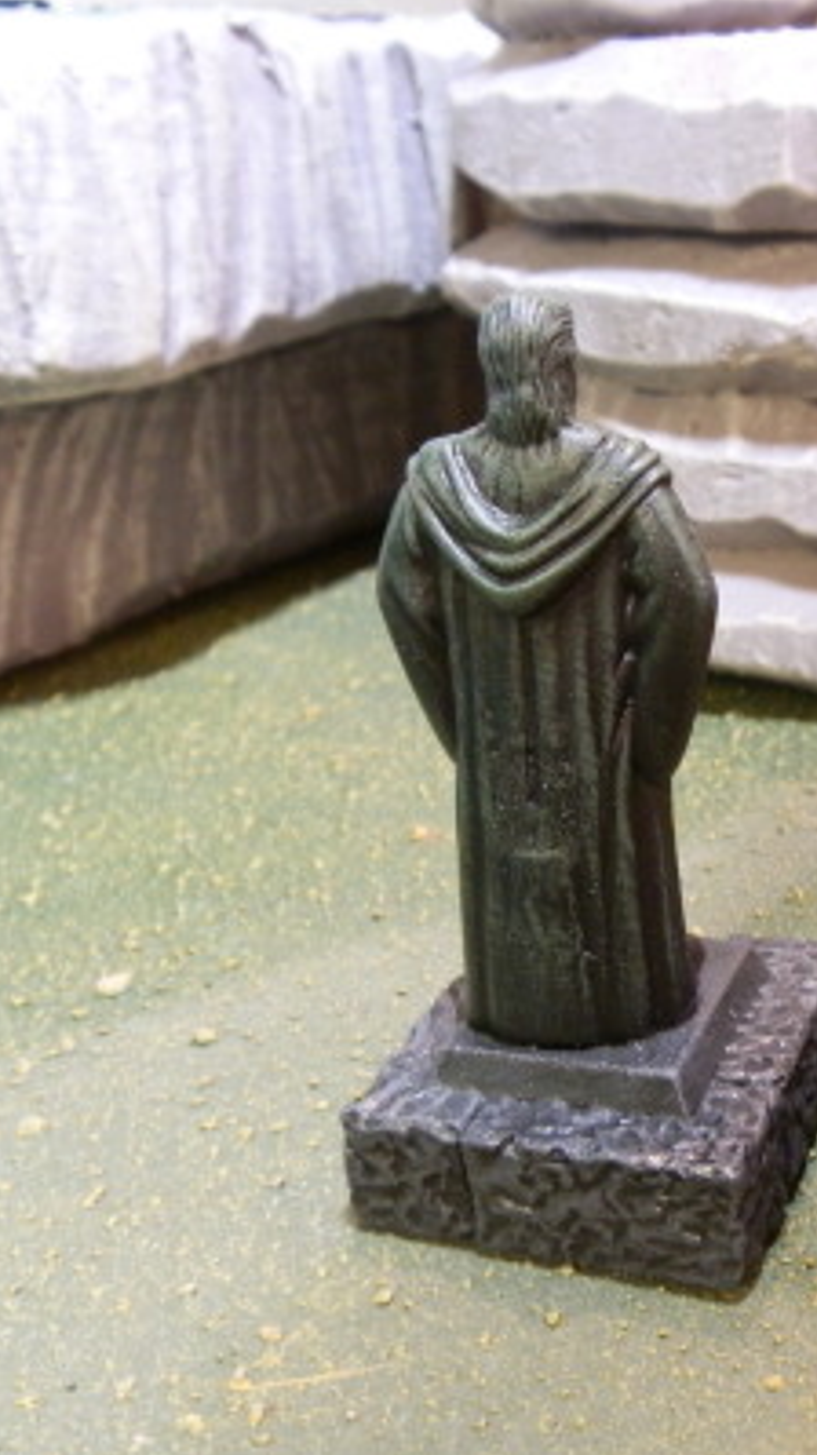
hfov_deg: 27.3
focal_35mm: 41
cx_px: 817
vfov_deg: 49.4
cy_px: 726
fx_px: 1581
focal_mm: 5
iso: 200
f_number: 3.1
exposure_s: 1/8
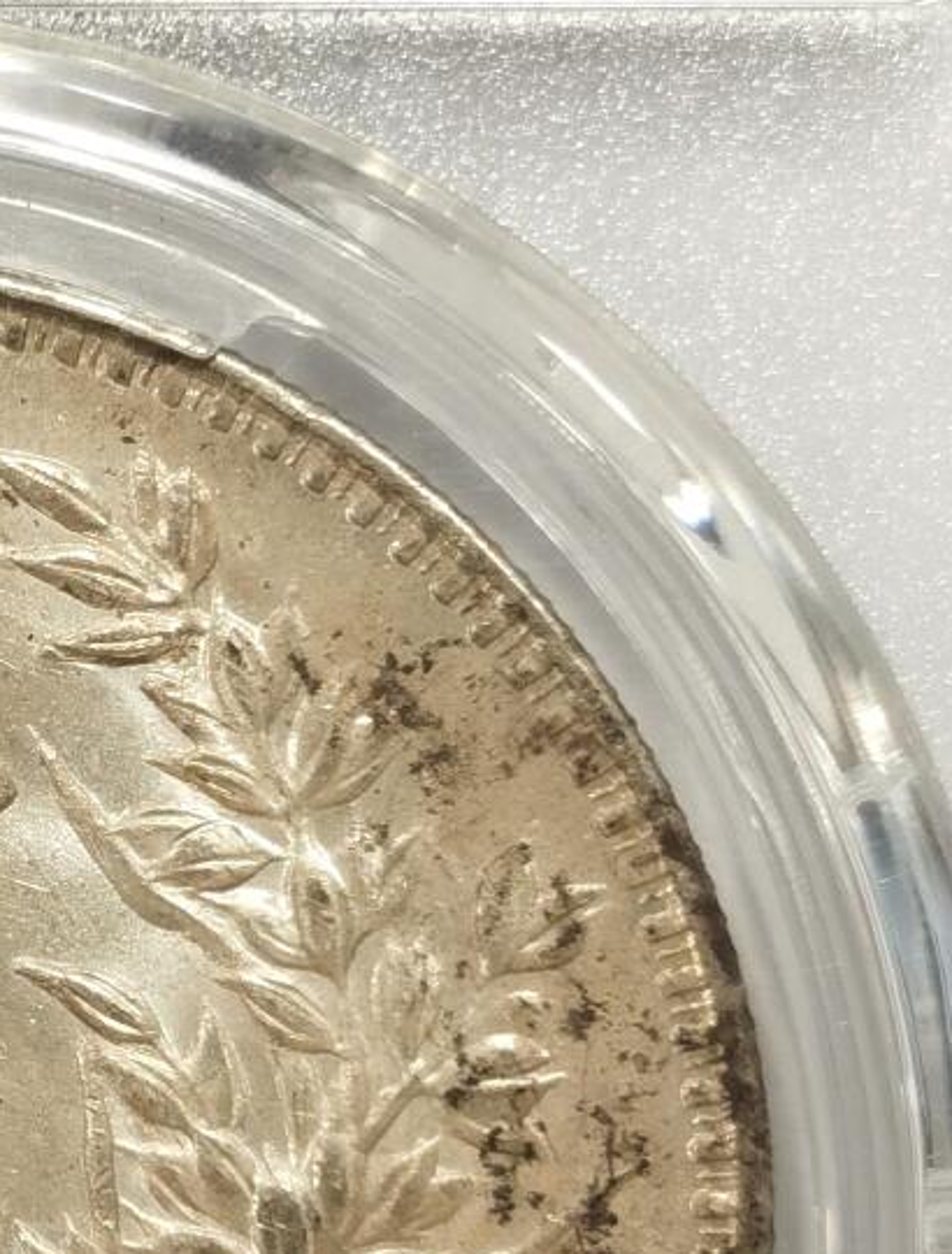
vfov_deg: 10.9
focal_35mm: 180
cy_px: 625
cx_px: -203
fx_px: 6549
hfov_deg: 8.2
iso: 100
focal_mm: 5.56
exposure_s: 1/100
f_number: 16
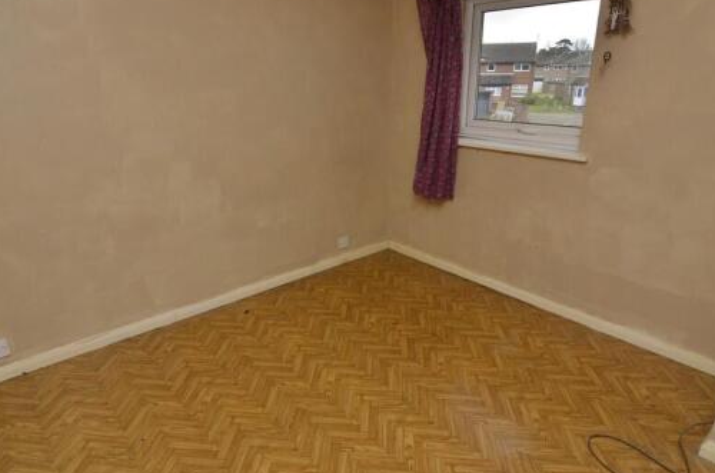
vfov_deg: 57.7
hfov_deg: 79.6
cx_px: 346
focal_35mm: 22
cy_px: 220
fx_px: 429
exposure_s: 1/200
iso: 400
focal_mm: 11
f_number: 5.6
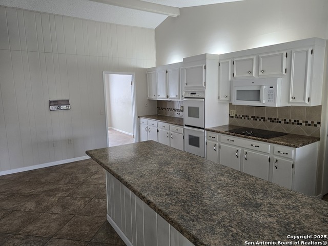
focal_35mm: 23
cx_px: 164
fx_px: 218
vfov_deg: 58.9
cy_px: 123
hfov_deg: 73.9
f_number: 1.7
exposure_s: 1/120
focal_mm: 6.3
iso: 200
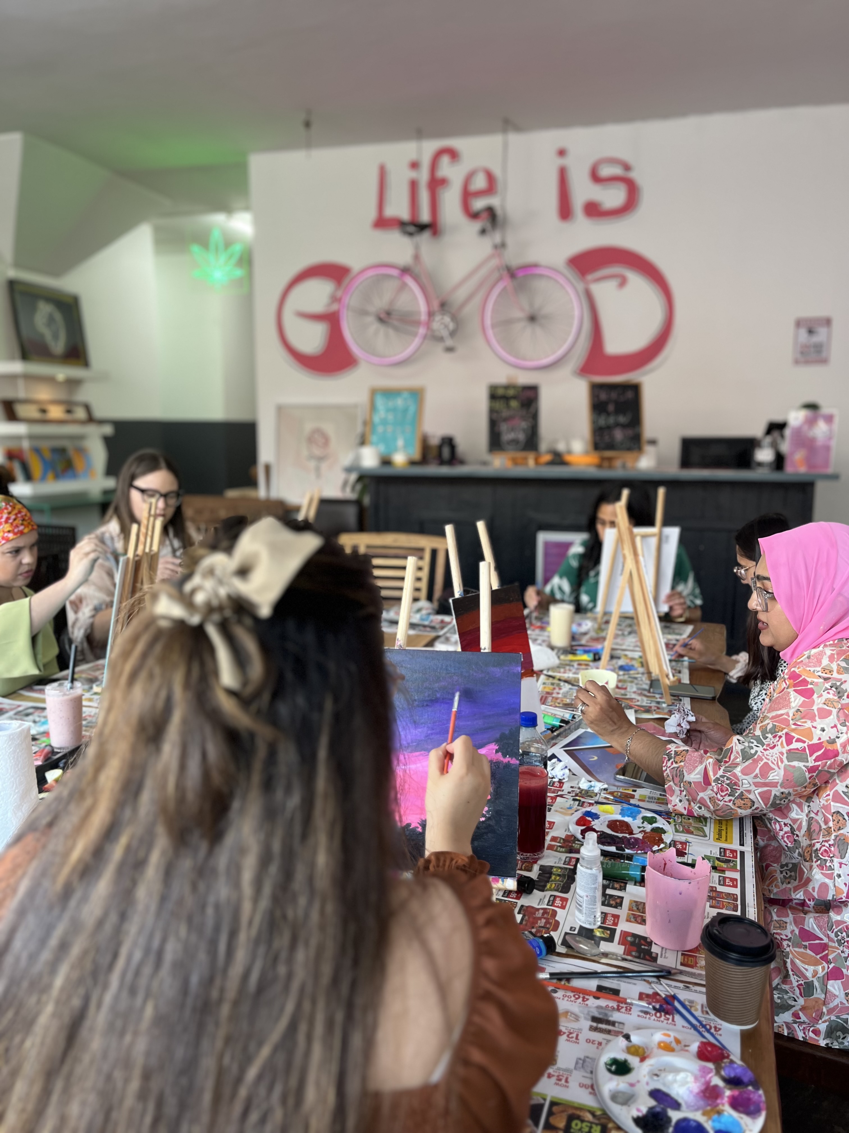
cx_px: 424
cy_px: 566
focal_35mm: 26
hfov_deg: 53.1
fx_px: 850
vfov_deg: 67.3
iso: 64
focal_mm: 5.1
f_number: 1.6
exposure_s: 1/50
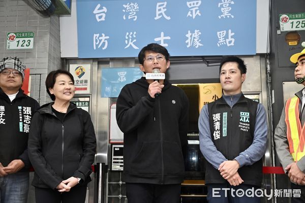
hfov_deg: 44.5
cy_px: 102
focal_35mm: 44
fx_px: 372
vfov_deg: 30.5
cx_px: 152
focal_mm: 44
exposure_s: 1/200
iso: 2500
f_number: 5
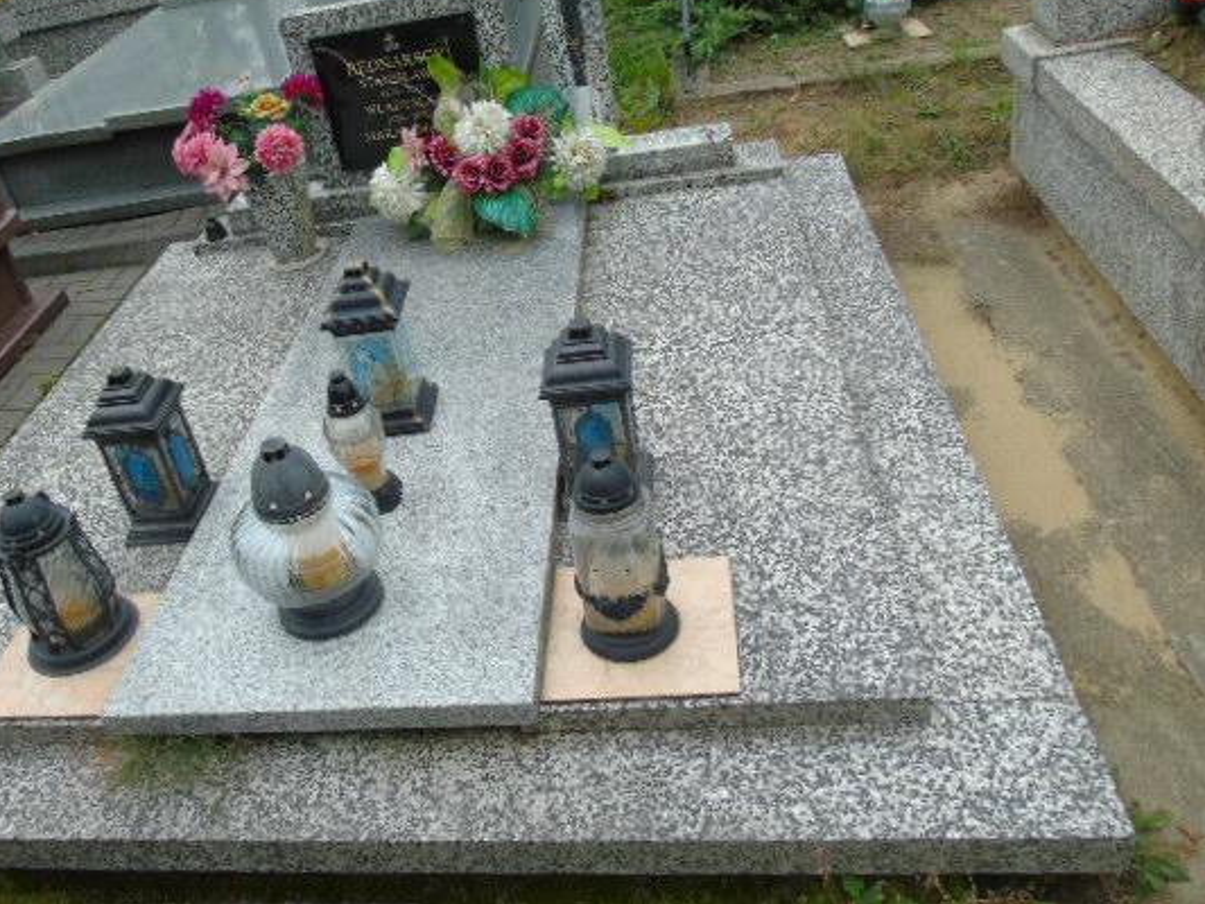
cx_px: 484
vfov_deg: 46.7
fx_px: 1045
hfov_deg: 59.5
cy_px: 400
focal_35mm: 30
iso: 80
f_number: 3.4
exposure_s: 1/200
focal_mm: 4.4
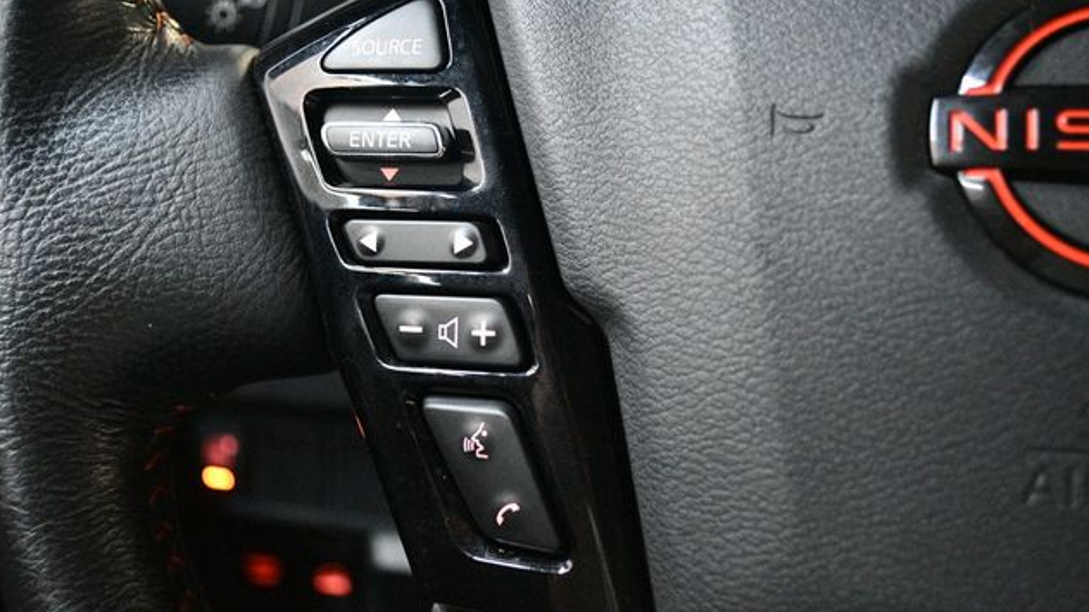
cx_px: 544
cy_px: 278
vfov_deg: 23.5
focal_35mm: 51
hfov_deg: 40.6
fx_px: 1473
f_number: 4.8
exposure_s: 1/60
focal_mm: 32
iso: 8000
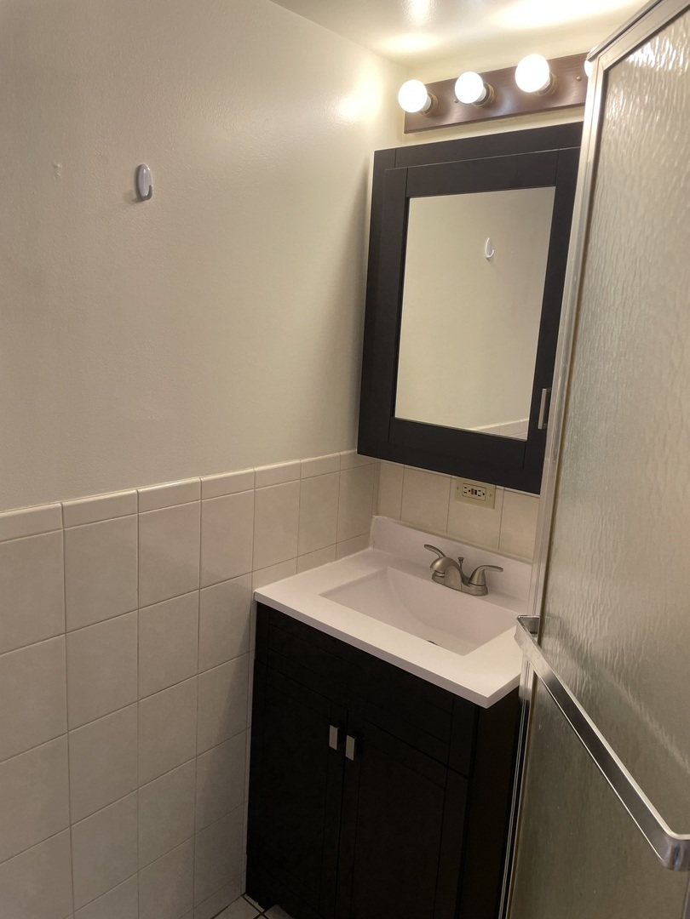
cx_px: 345
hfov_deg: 53.1
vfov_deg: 67.3
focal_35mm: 26
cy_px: 460
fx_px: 691
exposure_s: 1/156
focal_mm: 4.2
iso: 32
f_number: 1.6
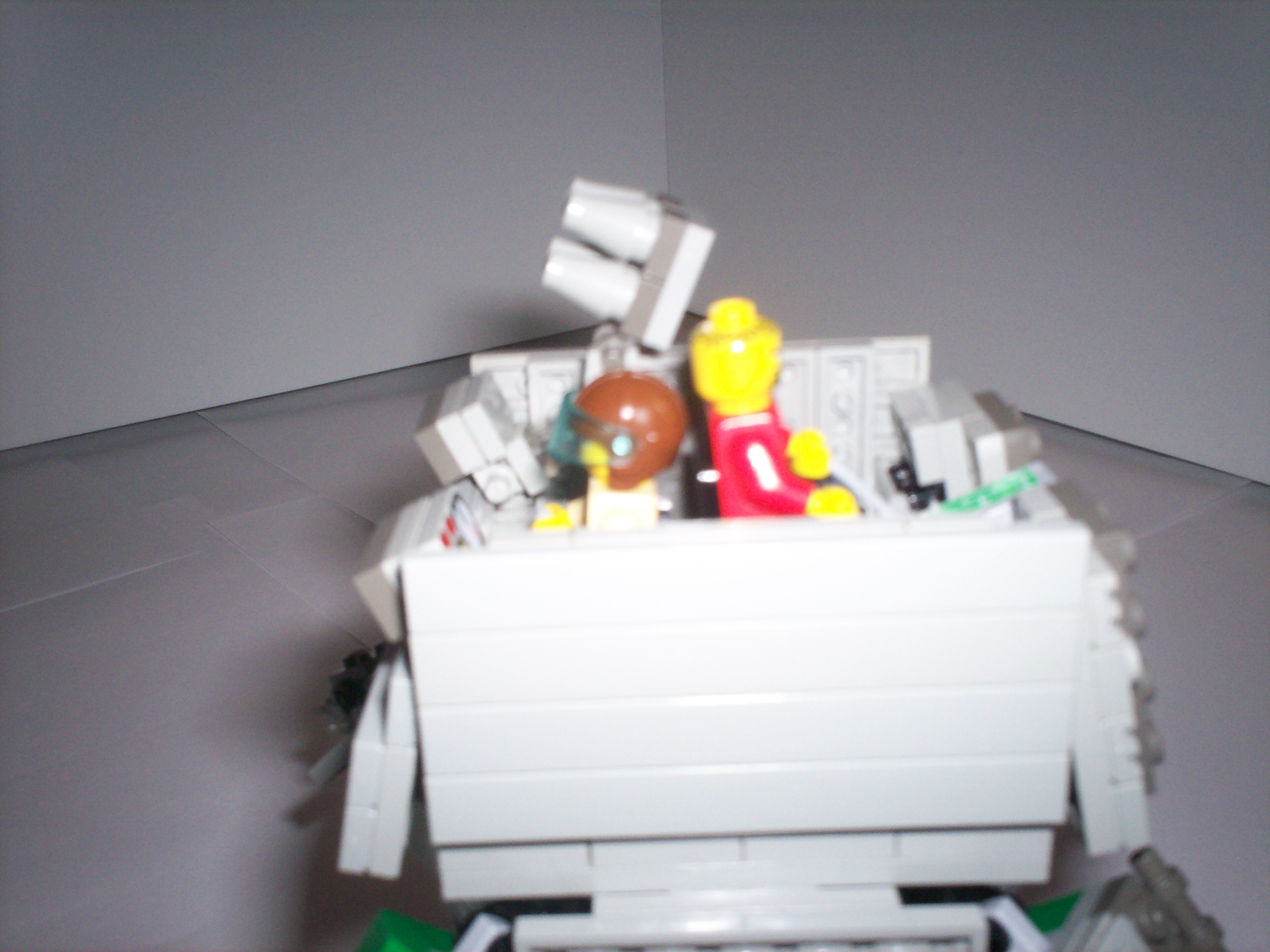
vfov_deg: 39.7
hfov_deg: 51.4
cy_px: 476
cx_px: 635
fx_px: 1321
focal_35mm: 36
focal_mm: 6
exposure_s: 1/240
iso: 140
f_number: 4.5
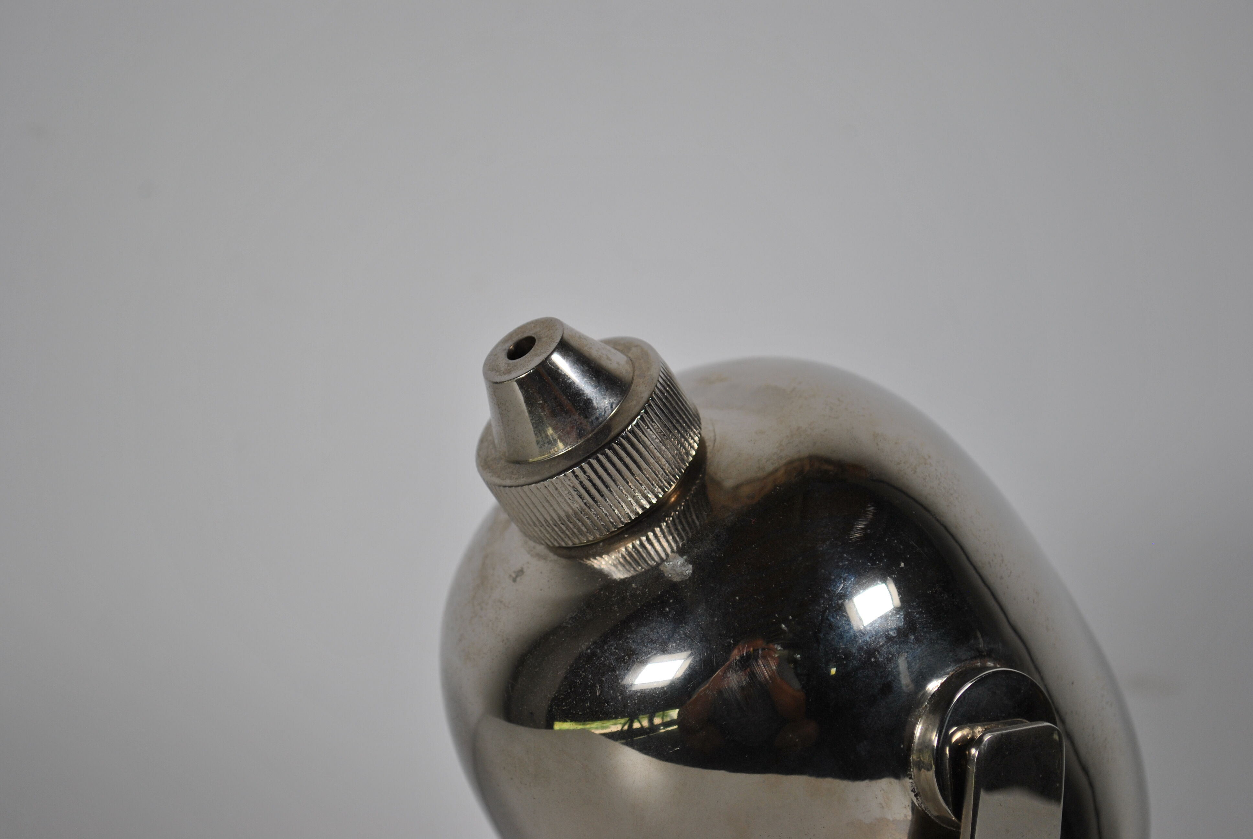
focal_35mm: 82
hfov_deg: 24.6
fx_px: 2875
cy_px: 420
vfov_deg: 16.6
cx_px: 626
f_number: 5.6
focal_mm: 55
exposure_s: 1/200
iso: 200
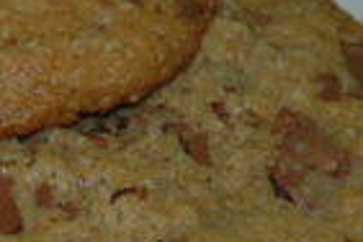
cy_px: 81
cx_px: -309
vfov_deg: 2.9
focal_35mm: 476
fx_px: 4799
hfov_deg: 4.3
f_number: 4.5
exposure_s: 1/60
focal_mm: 70
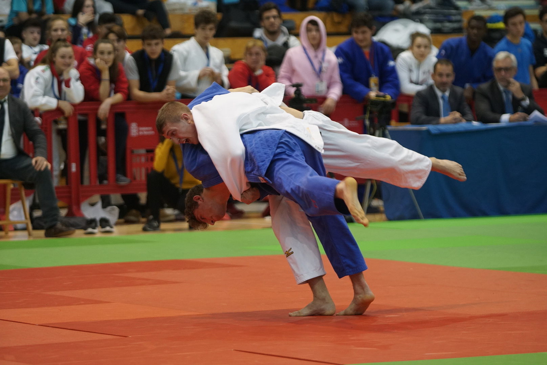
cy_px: 182
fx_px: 3535
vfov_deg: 5.9
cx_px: 274
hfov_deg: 8.8
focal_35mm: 232
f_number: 2.8
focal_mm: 155
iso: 1600
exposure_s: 1/320
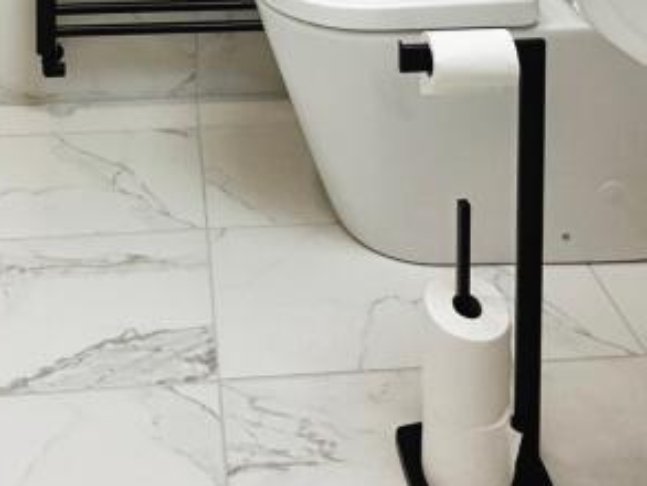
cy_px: -355
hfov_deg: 38.5
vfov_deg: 21.4
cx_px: 223
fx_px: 916
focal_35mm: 49
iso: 250
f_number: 2.2
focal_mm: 2.22
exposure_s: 1/100
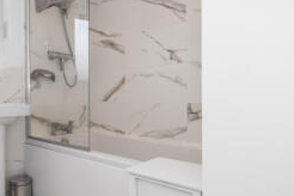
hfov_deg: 62.8
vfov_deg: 44.9
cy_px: 91
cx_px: 110
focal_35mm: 29
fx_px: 237
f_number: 8
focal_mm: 10
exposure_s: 1/60
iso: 400
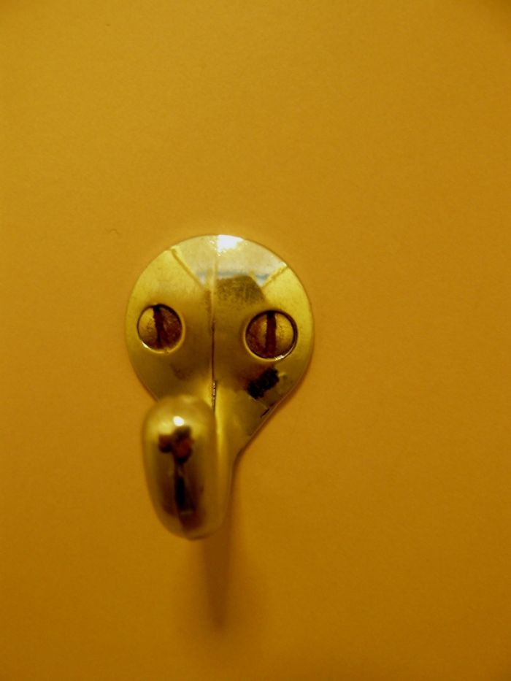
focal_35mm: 36
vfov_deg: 51.3
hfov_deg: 39.7
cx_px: 256
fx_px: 708
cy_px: 340
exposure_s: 1/10
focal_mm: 6
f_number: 2.8
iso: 200
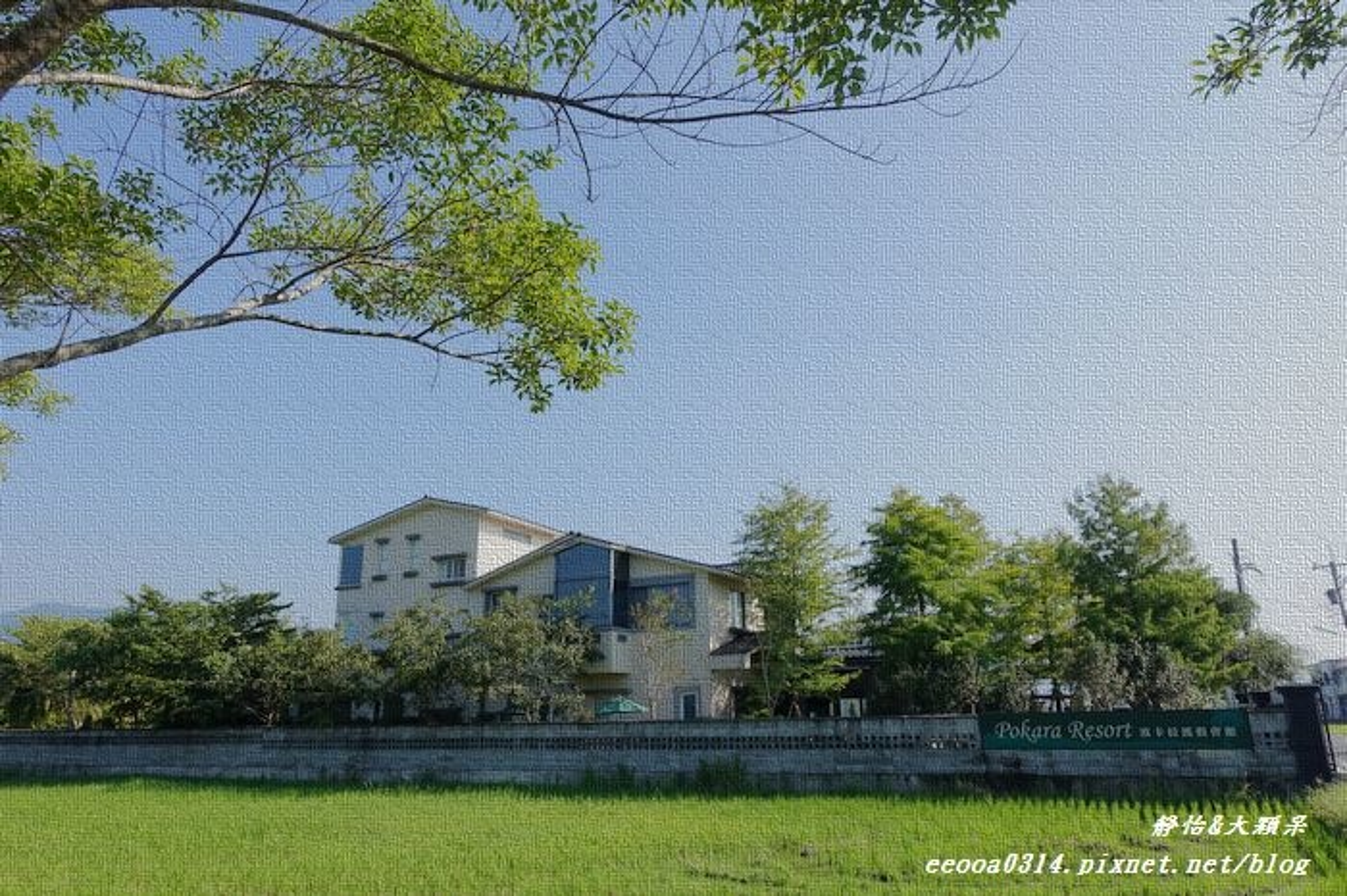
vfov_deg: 53.1
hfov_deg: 73.8
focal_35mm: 24
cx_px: 674
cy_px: 448
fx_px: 898
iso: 125
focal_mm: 8.8
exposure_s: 1/400
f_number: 5.6
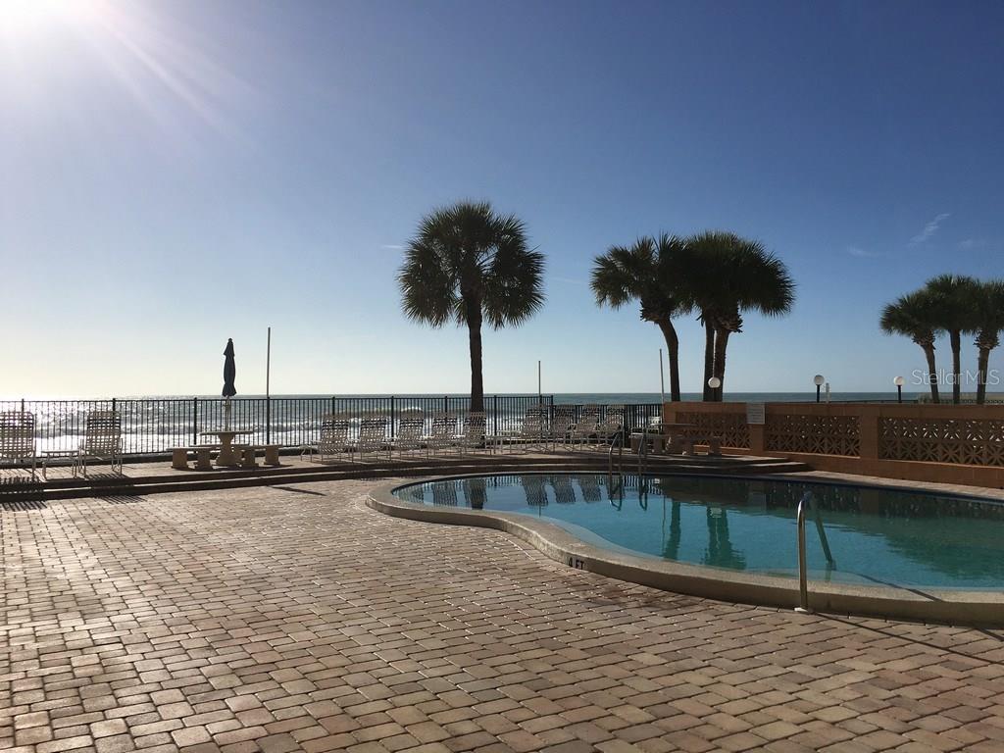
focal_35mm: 29
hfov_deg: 61.7
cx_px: 502
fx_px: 841
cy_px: 376
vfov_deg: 48.2
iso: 25
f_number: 2.2
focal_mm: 4.15
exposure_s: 1/5917
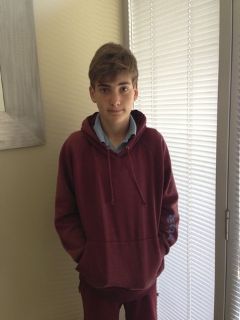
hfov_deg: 42.9
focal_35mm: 33
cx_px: 120
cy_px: 160
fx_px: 305
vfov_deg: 55.4
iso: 100
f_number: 2.4
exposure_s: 1/20
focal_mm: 4.13
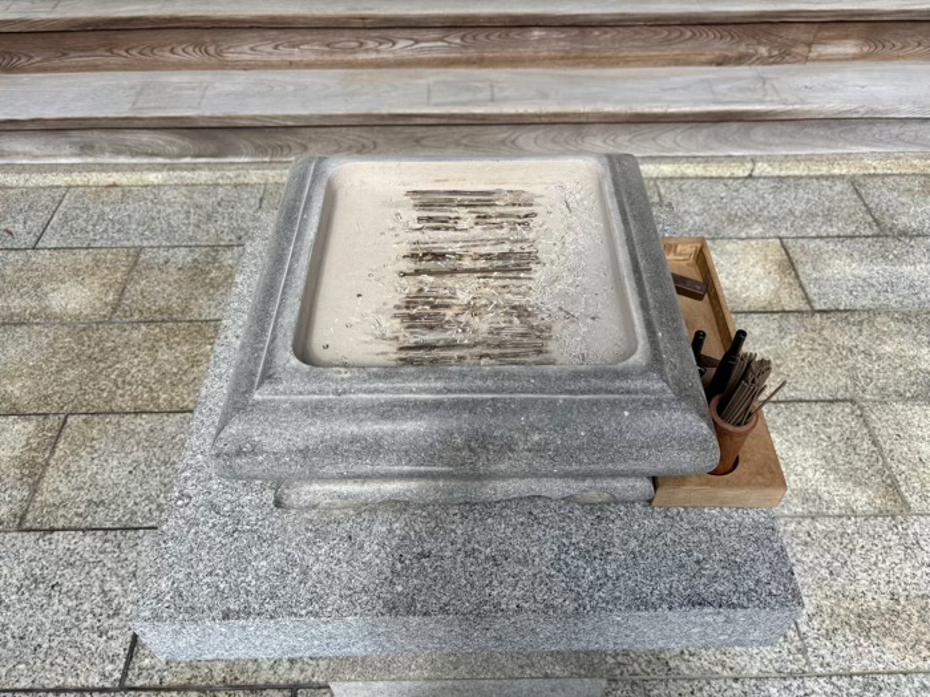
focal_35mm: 26
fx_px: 699
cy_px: 348
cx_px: 465
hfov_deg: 67.3
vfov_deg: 53.1
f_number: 1.6
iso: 50
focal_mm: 5.96
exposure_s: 1/574
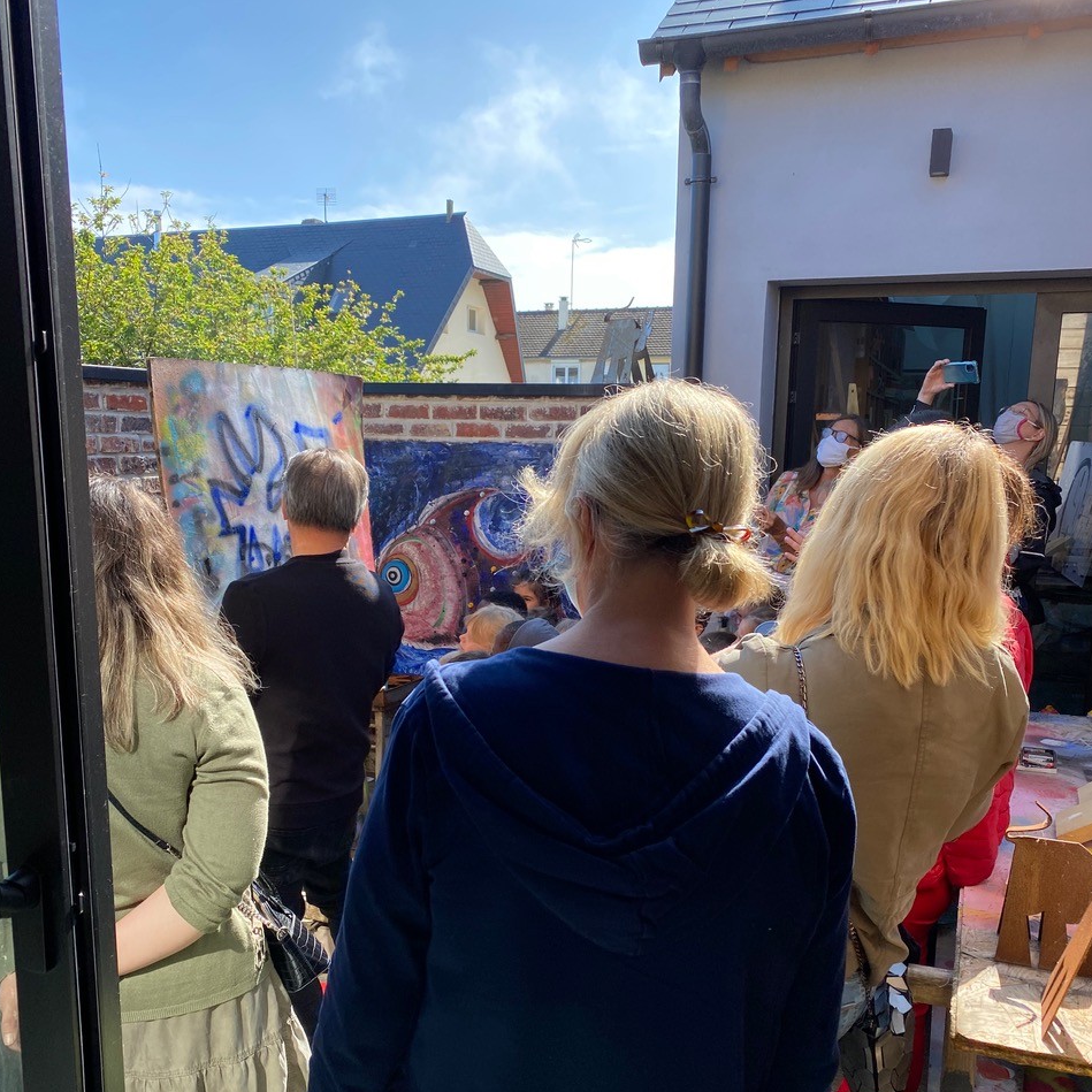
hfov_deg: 52.5
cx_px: 547
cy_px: 660
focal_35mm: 31
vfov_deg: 52.1
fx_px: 1106
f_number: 1.8
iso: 32
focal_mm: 4.25
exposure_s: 1/1034
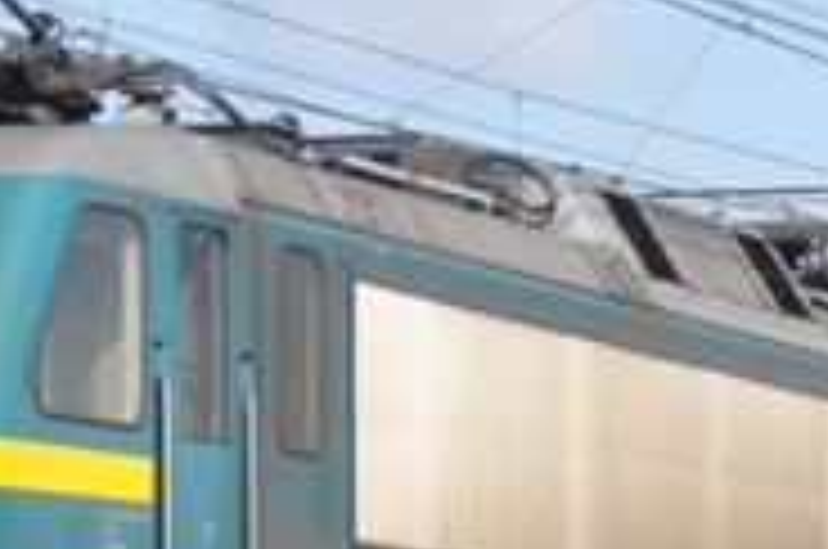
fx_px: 9597
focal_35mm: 418
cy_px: 432
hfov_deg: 4.9
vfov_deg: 3.3
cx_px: 1134
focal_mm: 50
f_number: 5.6
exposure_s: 1/1500
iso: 400
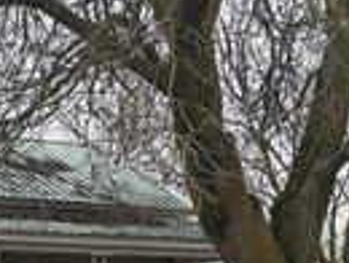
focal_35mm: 100
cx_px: -118
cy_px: 267
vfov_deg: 14.6
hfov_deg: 18.1
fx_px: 1010
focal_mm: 5.96
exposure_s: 1/503
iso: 64
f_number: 1.6
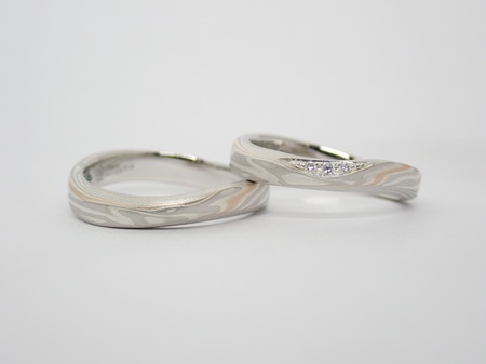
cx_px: 243
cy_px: 182
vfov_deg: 19.1
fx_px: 1080
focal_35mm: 77
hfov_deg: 25.3
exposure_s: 1/125
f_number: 4.1
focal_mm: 13.65
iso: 200
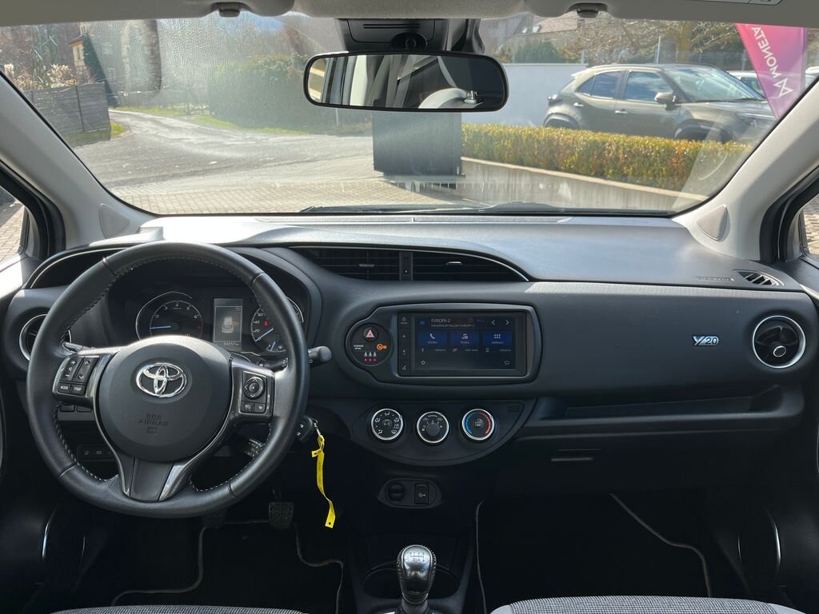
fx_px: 615
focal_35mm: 26
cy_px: 307
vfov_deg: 53.1
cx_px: 410
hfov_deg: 67.3
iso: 50
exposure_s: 1/751
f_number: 1.6
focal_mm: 5.1
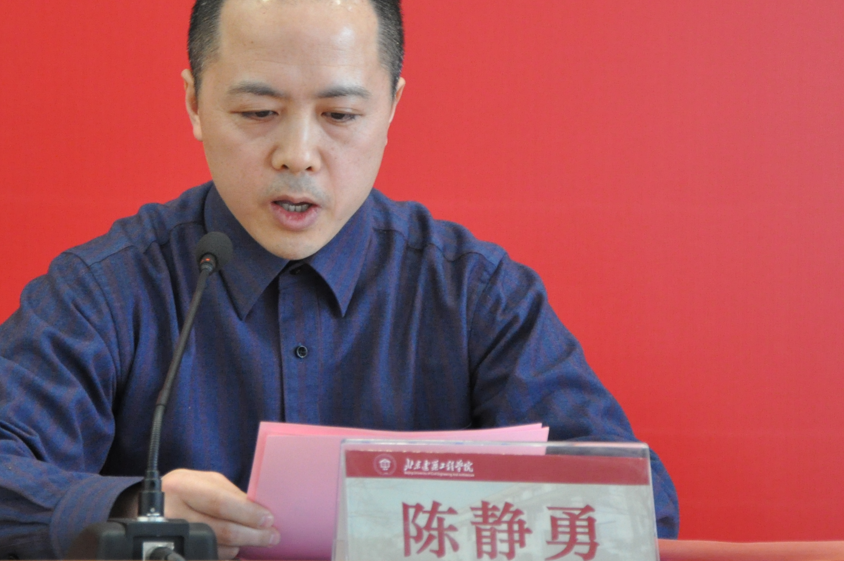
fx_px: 4239
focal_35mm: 181
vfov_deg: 7.6
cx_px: 314
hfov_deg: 11.4
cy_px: 179
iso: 1250
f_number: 5.3
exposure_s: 1/50
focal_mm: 66
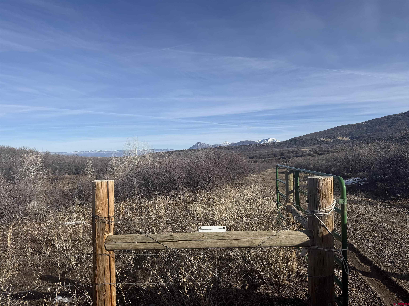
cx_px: 204
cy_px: 153
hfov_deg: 71.6
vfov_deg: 56.8
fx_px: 284
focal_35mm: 24
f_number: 1.78
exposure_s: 1/5714
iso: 80
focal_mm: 6.76
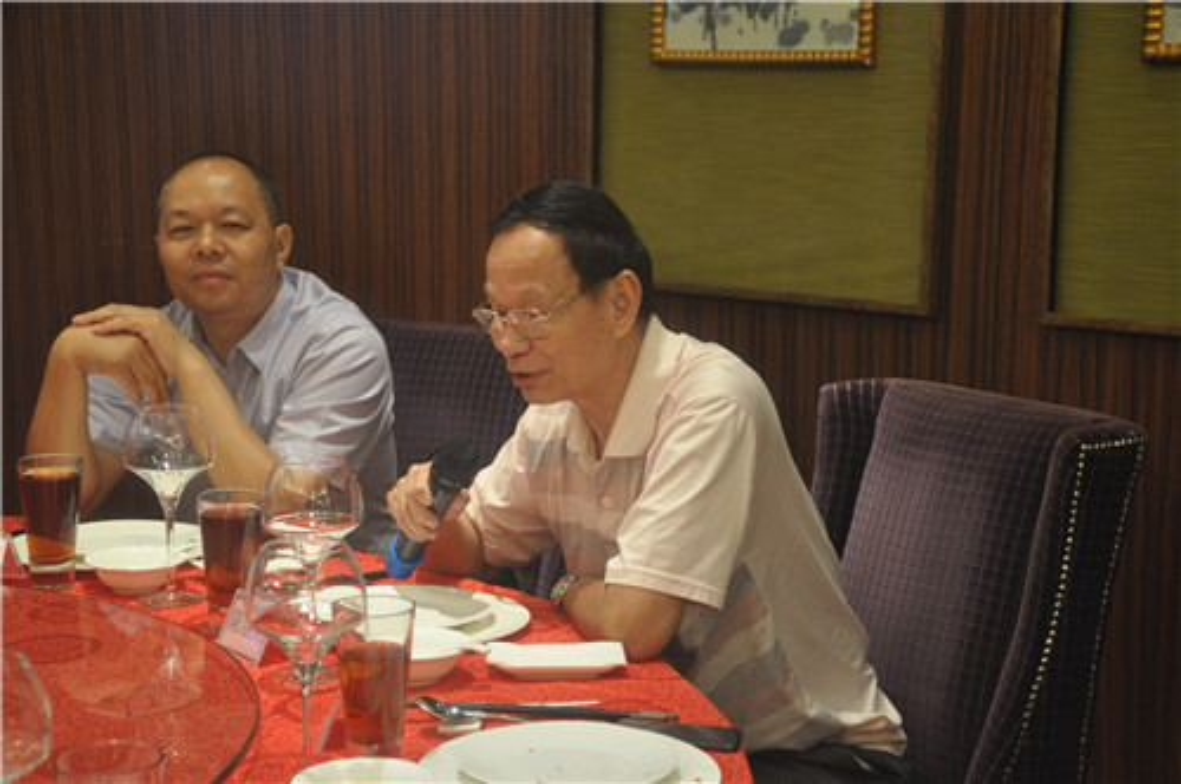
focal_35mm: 68
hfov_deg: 29.9
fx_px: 2211
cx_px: 590
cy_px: 392
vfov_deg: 20.1
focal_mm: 45
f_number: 4.8
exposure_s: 1/30
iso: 720
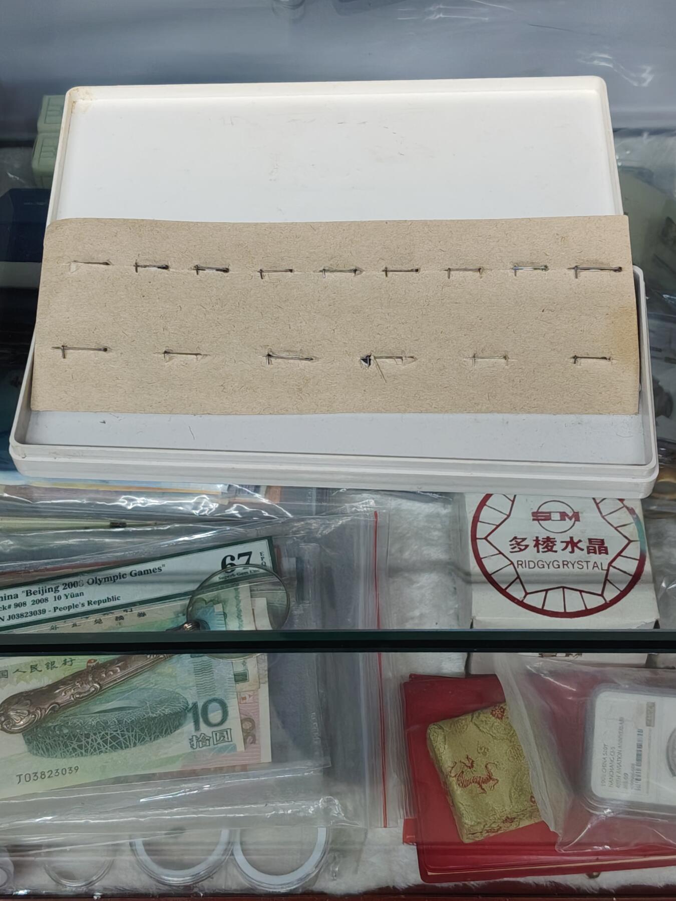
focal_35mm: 51
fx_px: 1328
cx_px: 338
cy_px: 450
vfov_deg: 37.5
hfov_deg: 28.6
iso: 951
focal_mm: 4.84
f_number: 1.88
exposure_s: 1/100
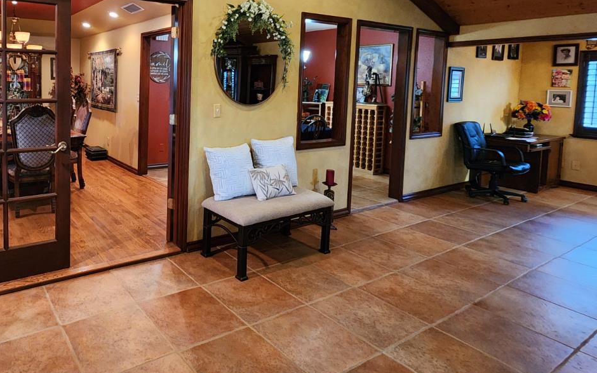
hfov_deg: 74.7
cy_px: 99
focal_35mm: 22
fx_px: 358
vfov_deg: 52.9
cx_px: 159
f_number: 2.2
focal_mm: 2.2
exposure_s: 1/30
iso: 640
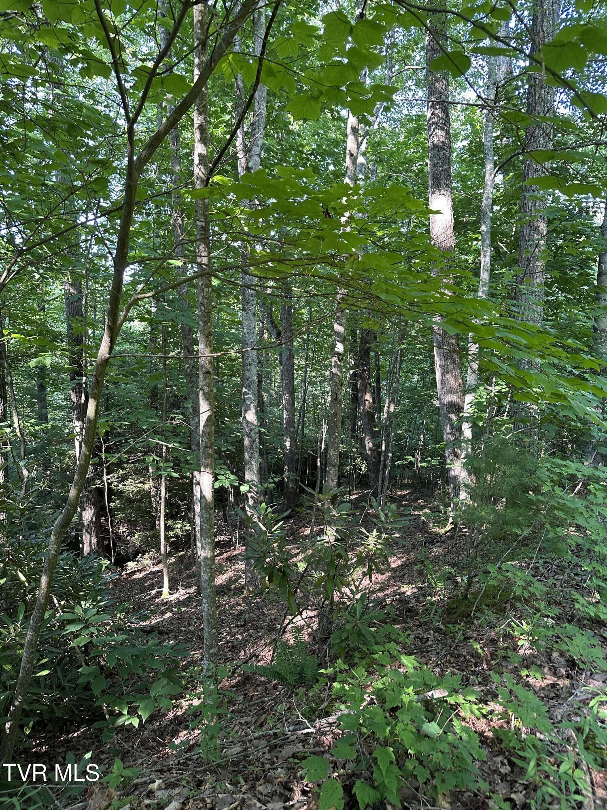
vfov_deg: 71.6
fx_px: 561
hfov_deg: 56.8
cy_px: 405
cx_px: 304
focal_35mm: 24
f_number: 1.78
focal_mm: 6.86
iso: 250
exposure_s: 1/90
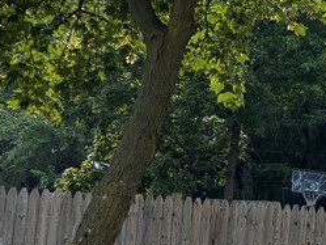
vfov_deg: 13.8
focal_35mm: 107
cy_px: 178
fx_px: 1008
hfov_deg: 15.4
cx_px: 617
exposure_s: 1/865
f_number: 1.6
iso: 50
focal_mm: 5.96
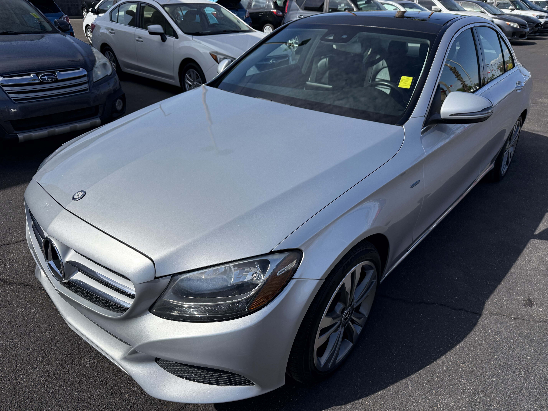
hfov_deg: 71.6
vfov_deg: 56.8
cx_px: 274
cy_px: 206
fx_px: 380
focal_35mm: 24
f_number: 1.78
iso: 100
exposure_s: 1/9091
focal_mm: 6.76
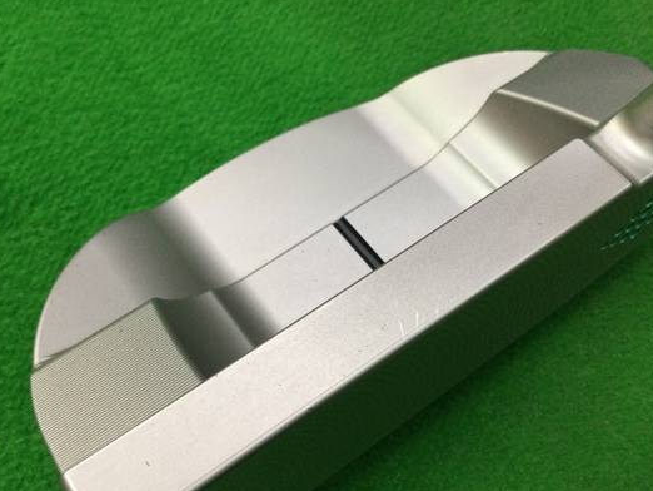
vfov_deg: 37.7
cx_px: 328
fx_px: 717
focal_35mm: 38
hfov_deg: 49.0
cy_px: 274
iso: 64
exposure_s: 1/30
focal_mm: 3.3
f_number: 2.4
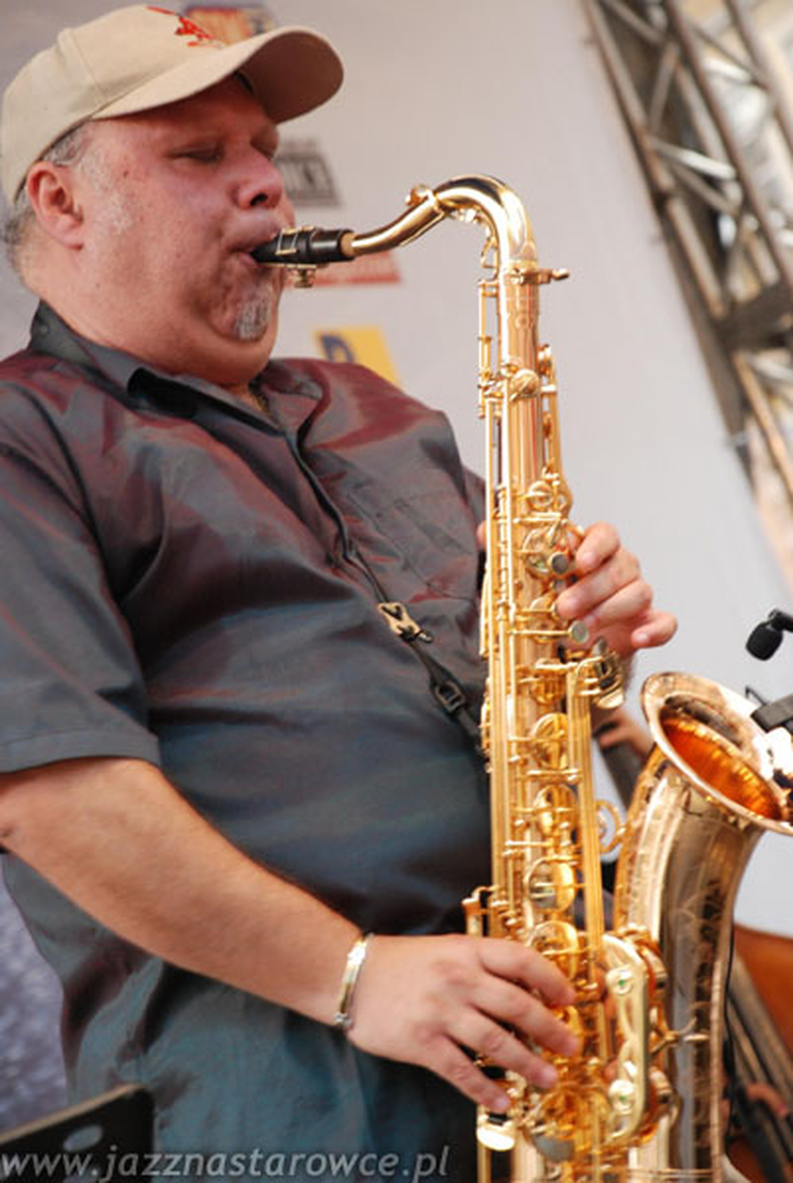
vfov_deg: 15.2
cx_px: 396
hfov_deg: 10.2
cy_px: 592
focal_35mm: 135
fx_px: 4445
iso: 800
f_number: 5.6
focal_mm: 90
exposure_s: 1/25
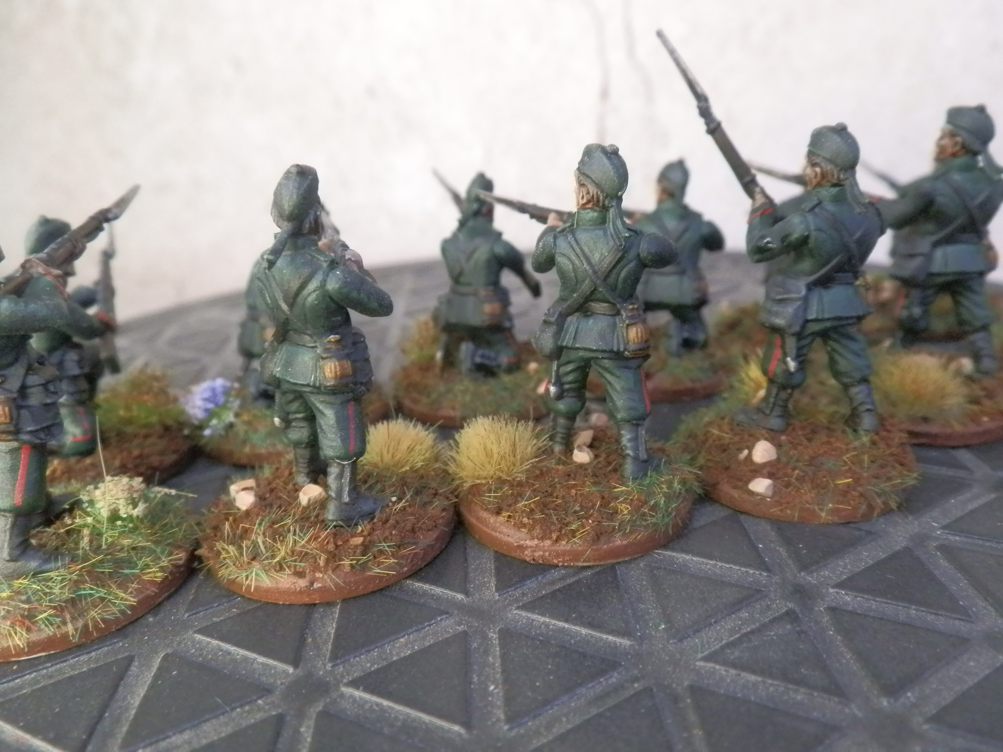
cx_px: 502
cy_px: 376
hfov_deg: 63.4
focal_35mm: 28
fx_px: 811
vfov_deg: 49.7
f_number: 3.1
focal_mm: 5
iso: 400
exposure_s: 1/80
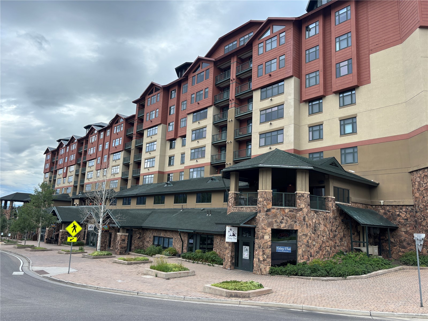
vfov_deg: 53.1
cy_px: 160
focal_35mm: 26
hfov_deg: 67.3
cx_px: 214
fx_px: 321
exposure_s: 1/165
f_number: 1.6
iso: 50
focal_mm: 5.96
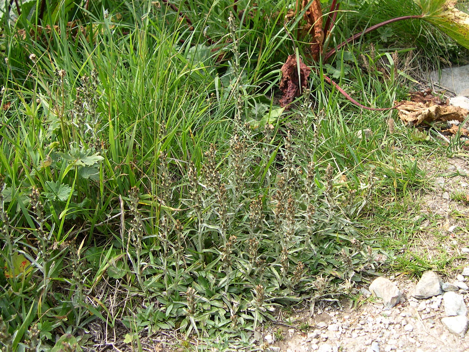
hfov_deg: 49.0
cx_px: 234
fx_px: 515
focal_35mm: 38
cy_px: 176
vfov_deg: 37.7
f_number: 2.8
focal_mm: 8
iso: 100
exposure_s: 1/231
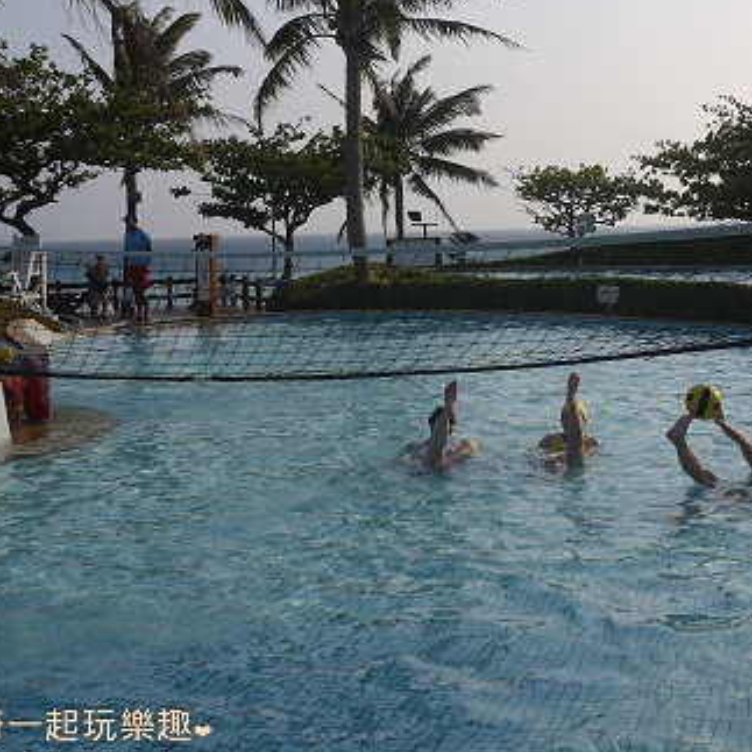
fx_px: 1204
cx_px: 508
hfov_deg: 34.3
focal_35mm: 49
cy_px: 233
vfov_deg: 34.3
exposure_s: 1/1600
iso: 100
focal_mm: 14
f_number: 4
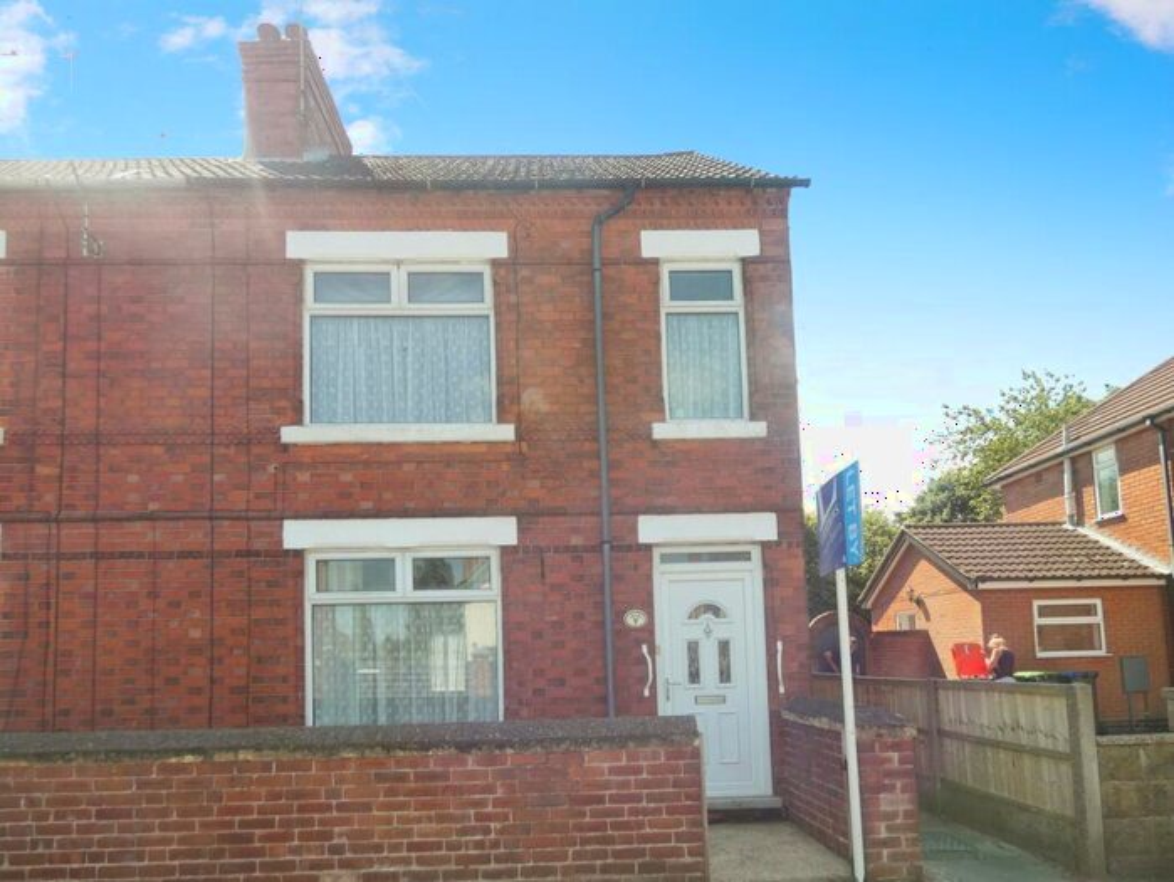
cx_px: 587
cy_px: 441
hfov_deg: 81.7
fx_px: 679
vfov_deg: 66.0
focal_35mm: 20
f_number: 2.8
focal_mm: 3.6
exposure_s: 1/640
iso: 80
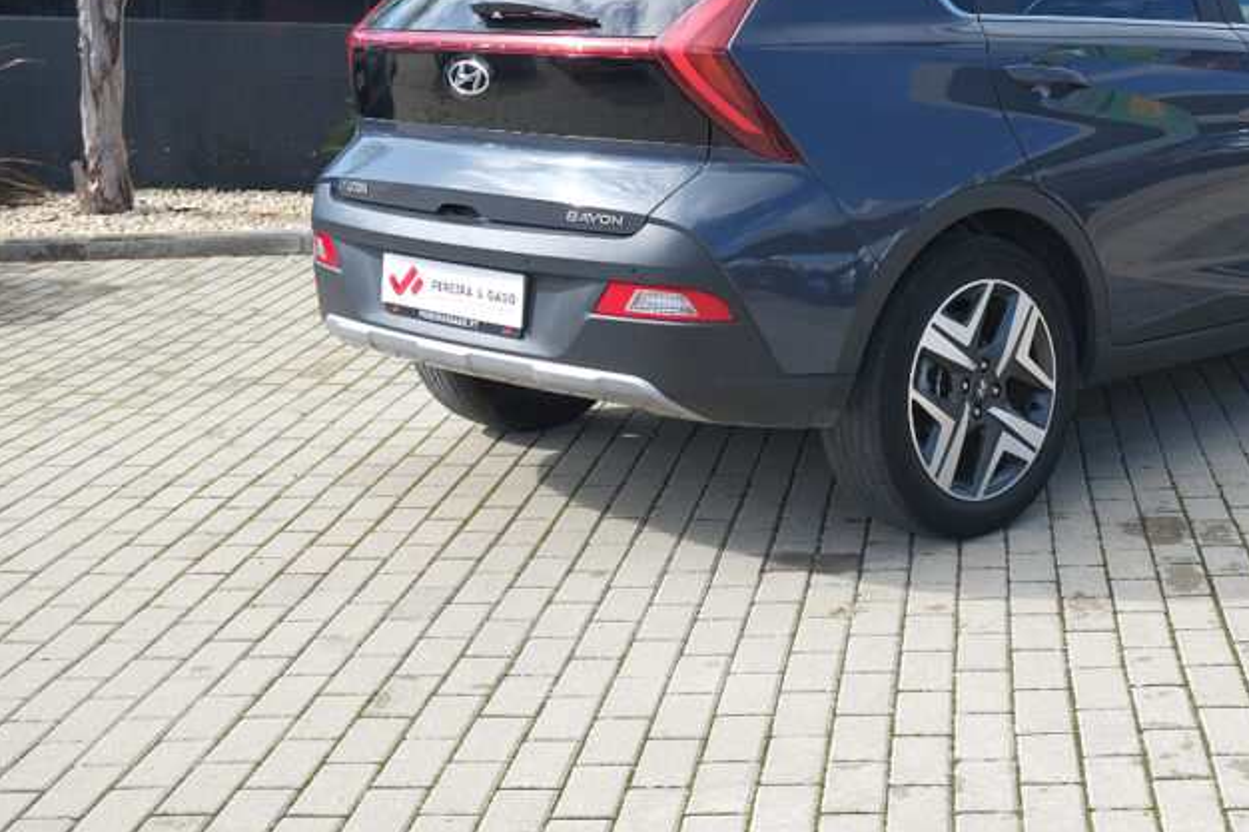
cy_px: 177
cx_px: 984
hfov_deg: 35.8
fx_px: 1873
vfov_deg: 24.7
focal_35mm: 54
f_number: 9
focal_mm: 22.1
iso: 160
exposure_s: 1/100
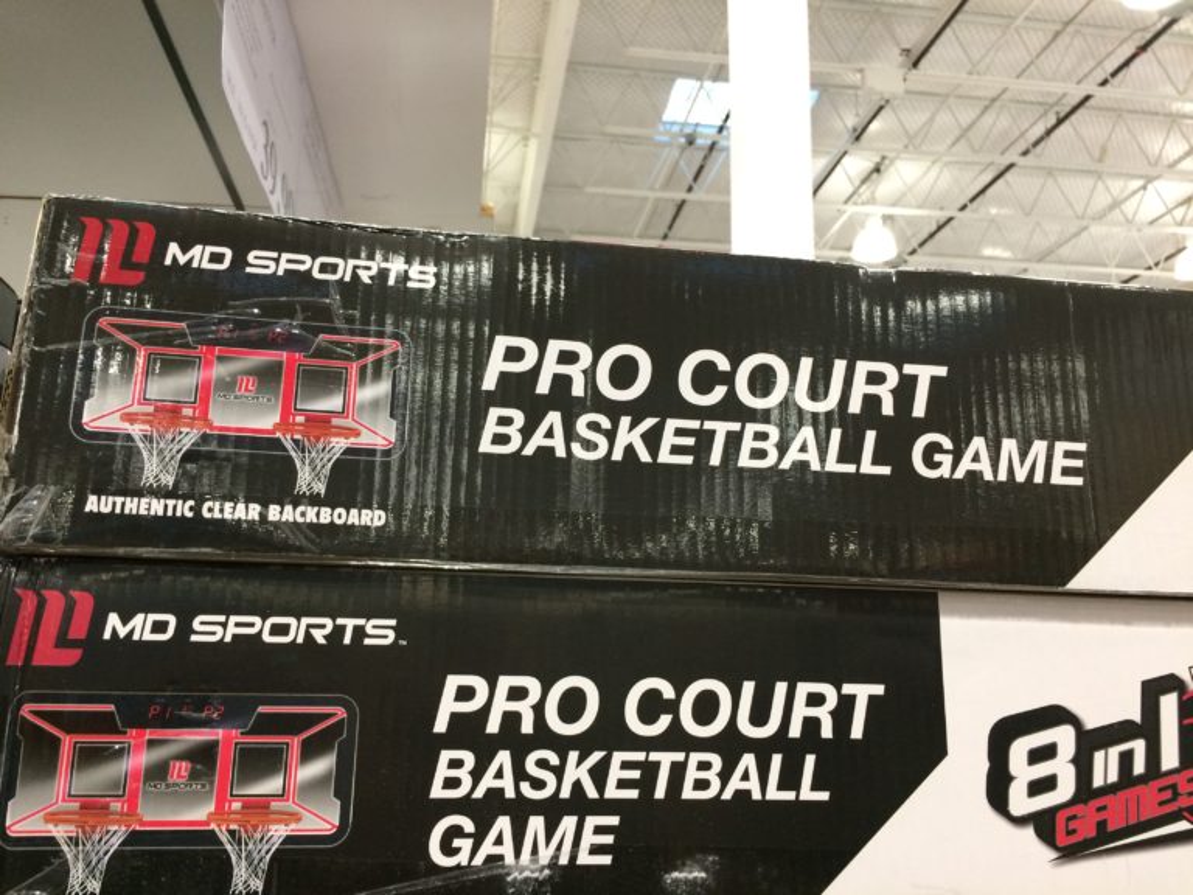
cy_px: 448
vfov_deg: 48.2
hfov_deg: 61.7
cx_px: 596
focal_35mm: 29
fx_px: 999
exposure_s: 1/30
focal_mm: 4.15
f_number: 2.2
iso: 125
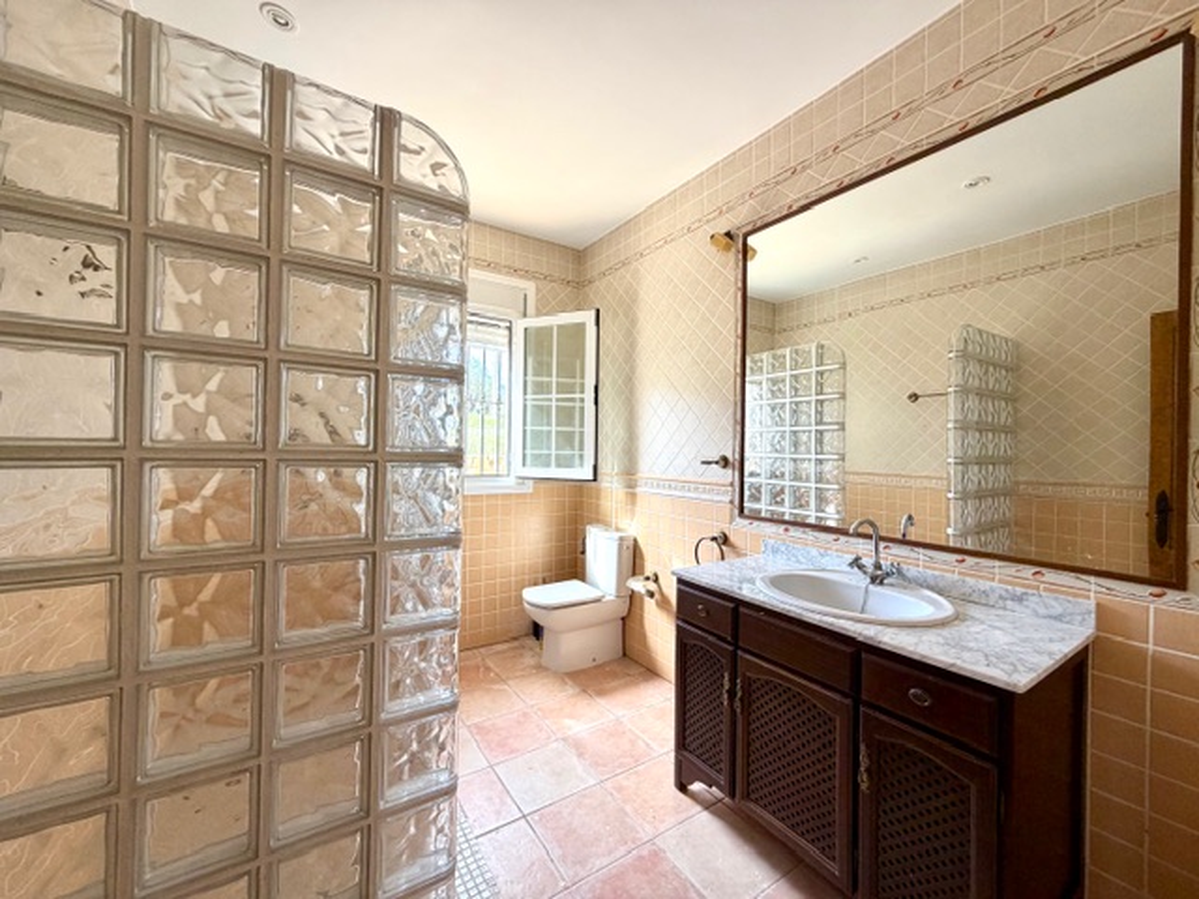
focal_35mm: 14
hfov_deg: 102.1
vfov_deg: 85.7
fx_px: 485
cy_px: 450
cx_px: 600
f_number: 2.2
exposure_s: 1/121
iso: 125
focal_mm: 2.22
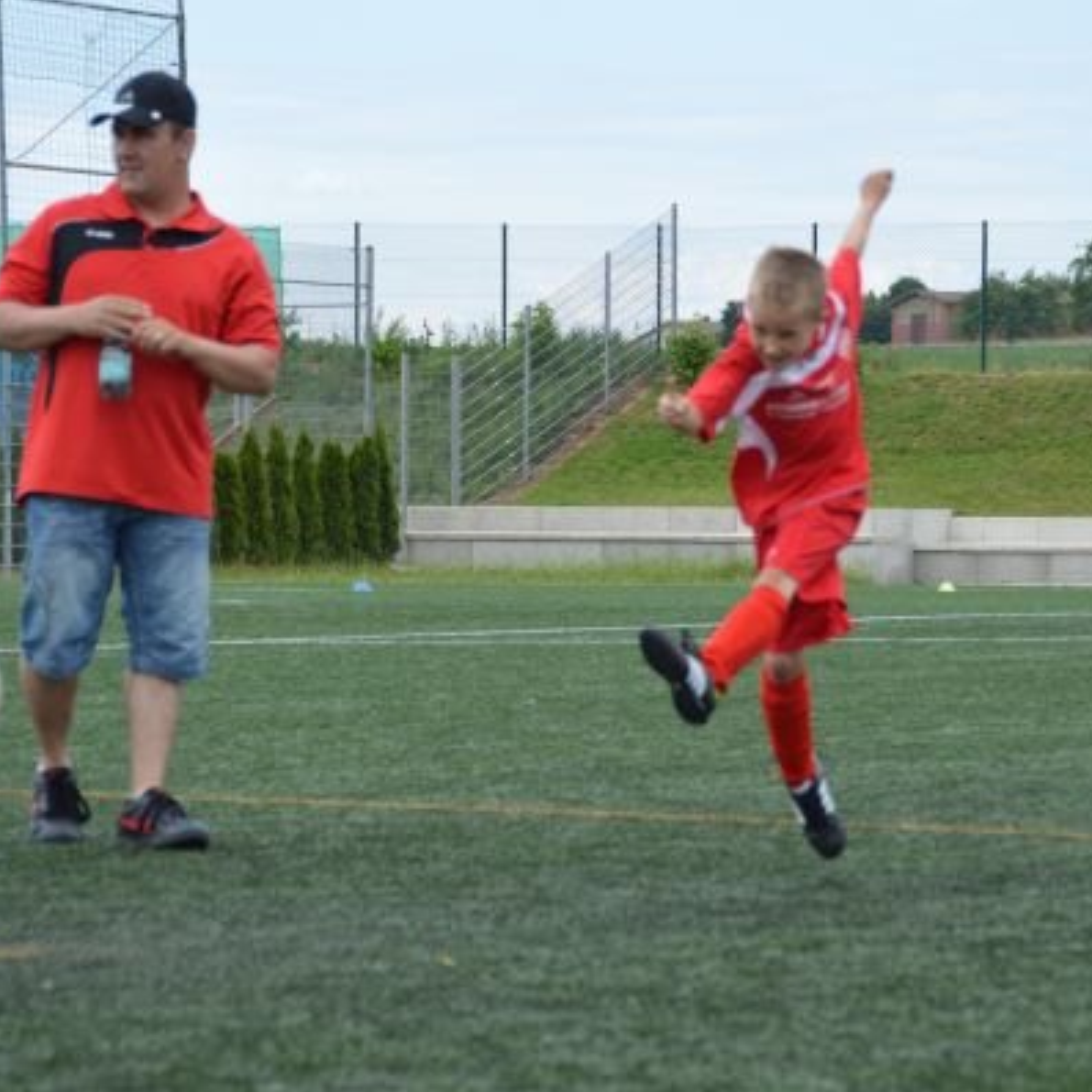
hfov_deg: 11.1
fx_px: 5639
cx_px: 616
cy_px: 546
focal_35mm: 158
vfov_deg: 11.1
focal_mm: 82
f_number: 5.6
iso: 400
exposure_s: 1/1250
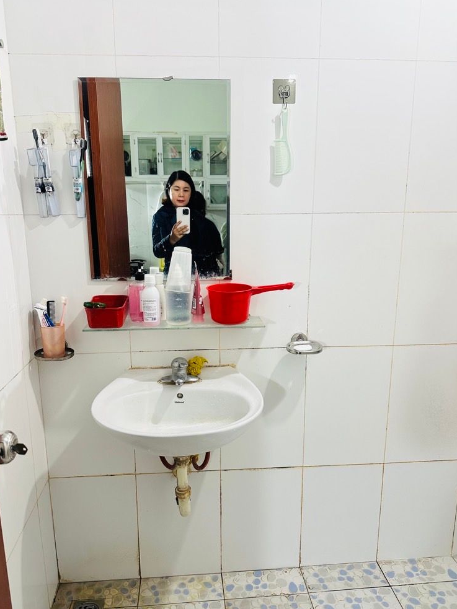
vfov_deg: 69.4
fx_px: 440
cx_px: 221
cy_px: 314
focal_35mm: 25
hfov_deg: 54.9
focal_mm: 6.86
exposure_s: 1/50
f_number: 1.78
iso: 200
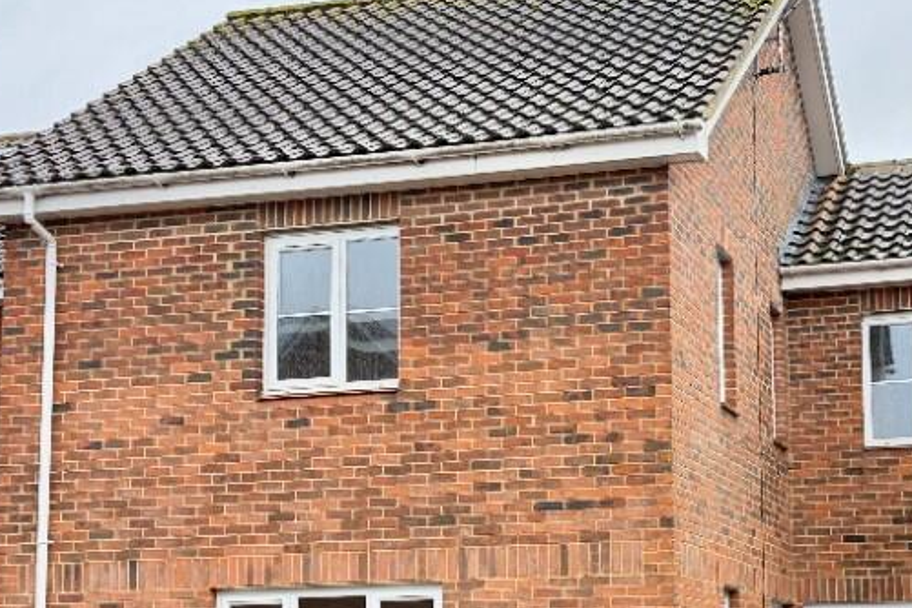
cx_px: 759
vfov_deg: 26.4
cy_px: 390
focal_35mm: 51
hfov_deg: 37.2
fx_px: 1292
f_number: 1.78
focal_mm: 6.76
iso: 100
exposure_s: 1/190
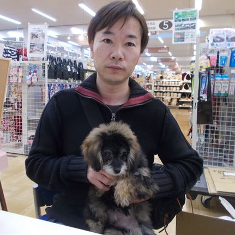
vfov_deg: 51.1
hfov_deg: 51.0
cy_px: 113
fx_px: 246
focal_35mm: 32
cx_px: 103
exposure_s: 1/25
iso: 180
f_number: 3.2
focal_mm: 4.6
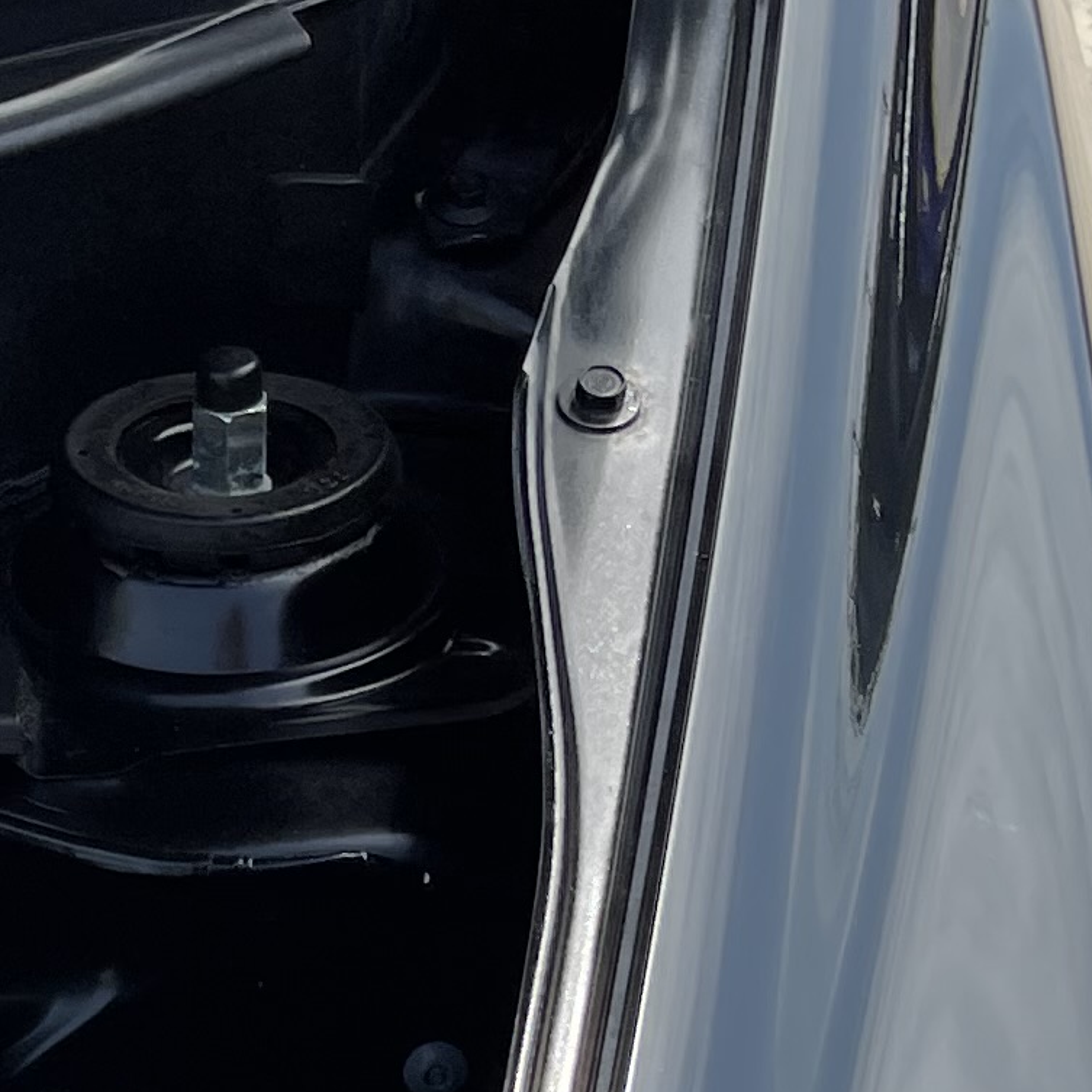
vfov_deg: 13.4
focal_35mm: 123
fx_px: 4390
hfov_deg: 13.7
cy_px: 1607
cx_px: -255
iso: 32
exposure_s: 1/1597
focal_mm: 5.1
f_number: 1.6
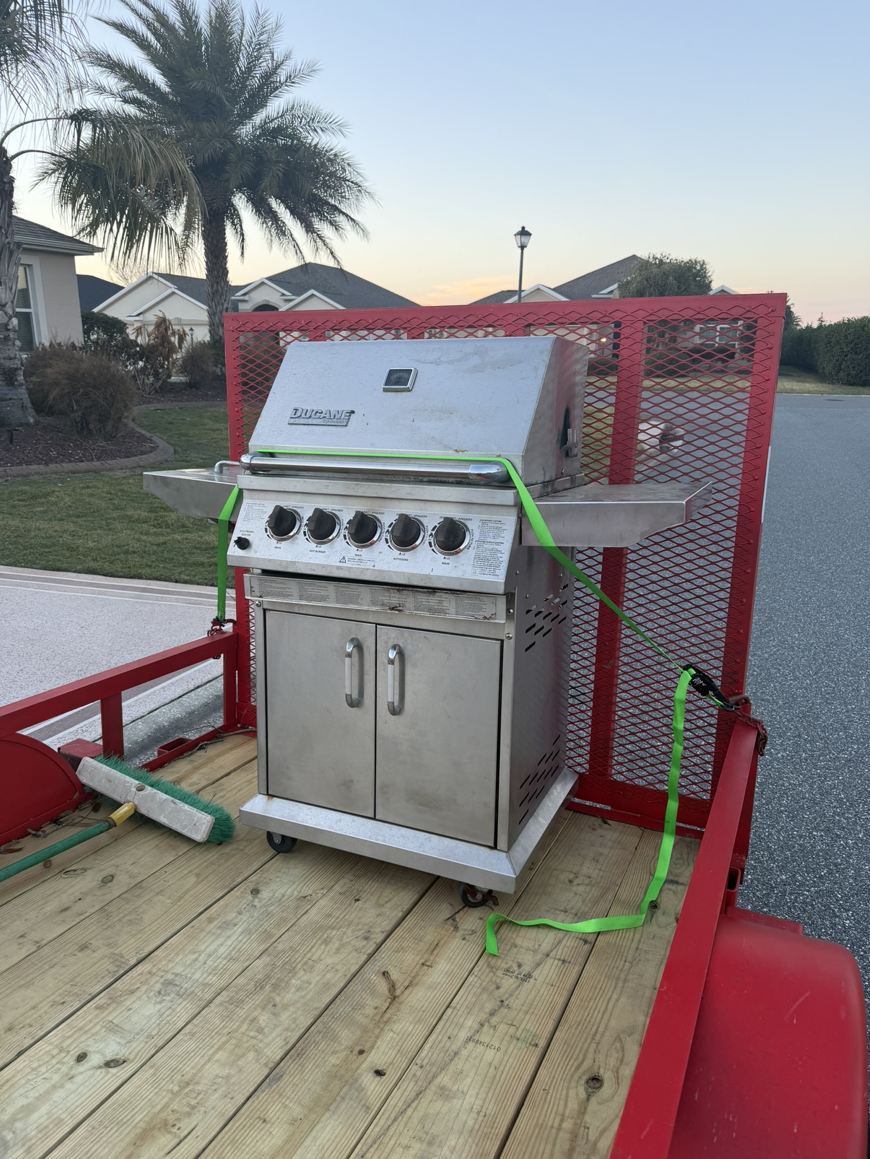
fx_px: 804
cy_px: 580
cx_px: 435
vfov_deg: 71.6
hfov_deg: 56.8
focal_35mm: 24
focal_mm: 6.76
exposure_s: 1/141
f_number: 1.78
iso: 80
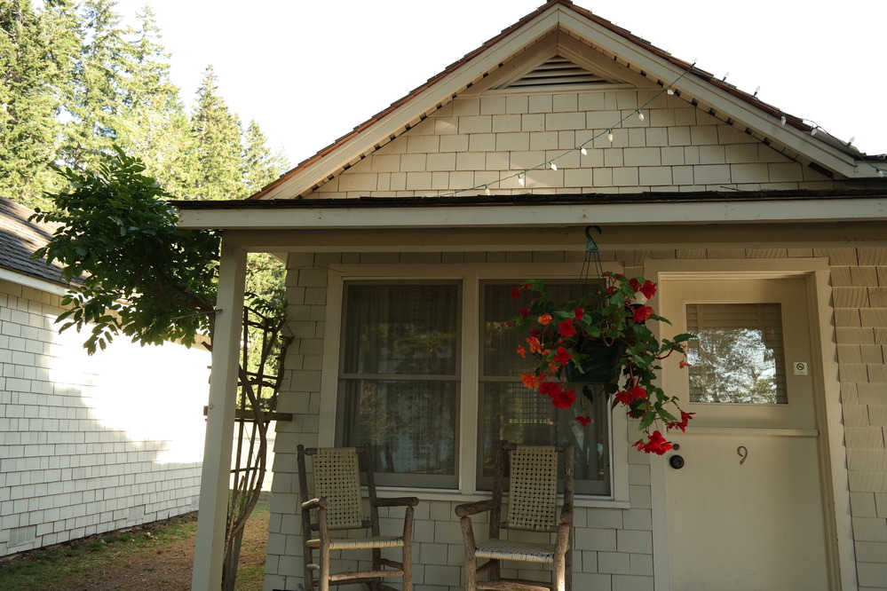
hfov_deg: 67.4
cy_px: 296
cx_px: 444
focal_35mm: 27
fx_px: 665
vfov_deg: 47.9
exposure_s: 1/80
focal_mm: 18
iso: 200
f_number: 5
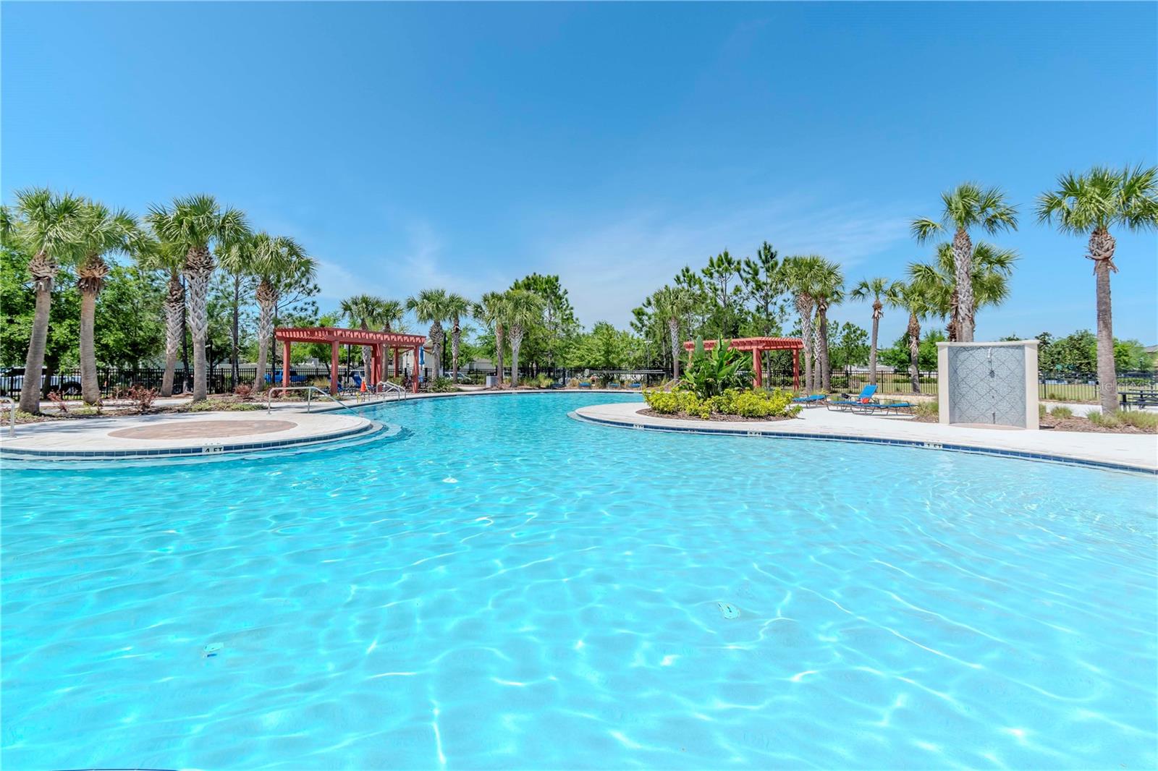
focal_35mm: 15
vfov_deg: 77.3
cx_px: 579
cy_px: 386
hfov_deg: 100.4
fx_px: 482
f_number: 7.1
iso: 500
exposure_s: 1/1000
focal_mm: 10
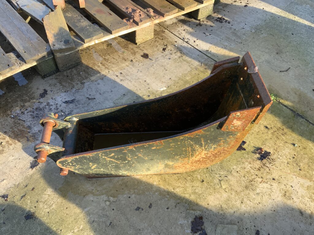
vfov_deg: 48.2
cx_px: 157
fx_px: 263
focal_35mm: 29
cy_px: 118
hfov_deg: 61.7
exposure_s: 1/145
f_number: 1.8
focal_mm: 3
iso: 16
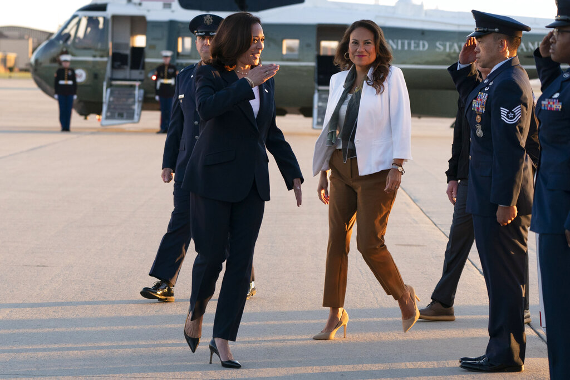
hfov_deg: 18.8
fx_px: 1726
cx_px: 285
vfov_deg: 12.6
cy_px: 190
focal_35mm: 109
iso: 2000
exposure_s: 1/800
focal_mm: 109
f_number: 5.6
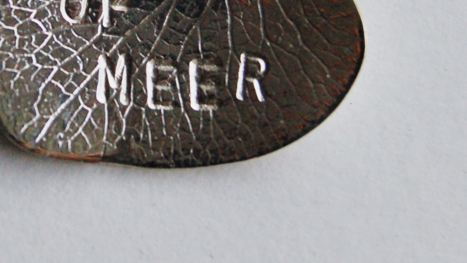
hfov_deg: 8.4
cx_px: 196
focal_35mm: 257
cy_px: -54
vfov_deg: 4.7
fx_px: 3177
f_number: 7.1
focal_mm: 55
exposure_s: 1/320
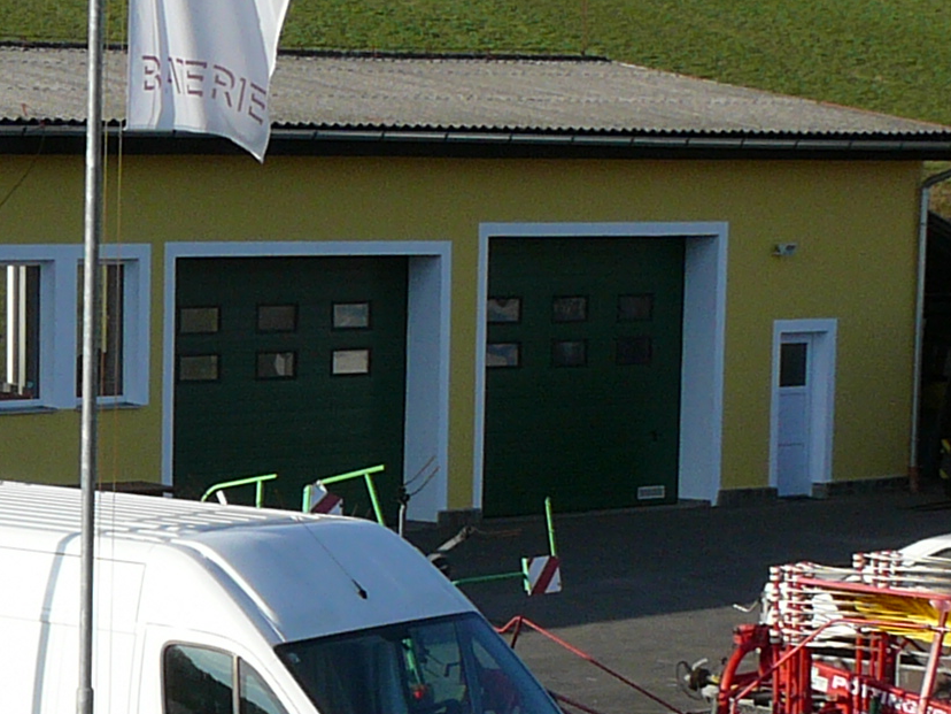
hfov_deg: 14.1
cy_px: 713
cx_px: -365
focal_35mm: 133
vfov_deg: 11.0
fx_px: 3654
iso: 80
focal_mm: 6.4
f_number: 5
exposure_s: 1/400
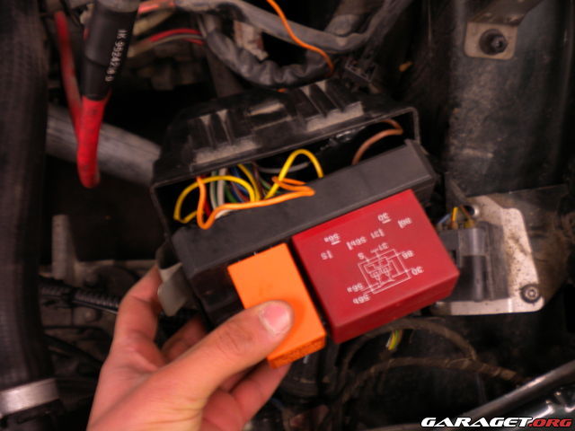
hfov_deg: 52.6
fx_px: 581
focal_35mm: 35
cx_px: 288
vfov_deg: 40.7
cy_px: 216
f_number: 3.1
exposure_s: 1/17.8
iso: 80
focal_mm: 6.3
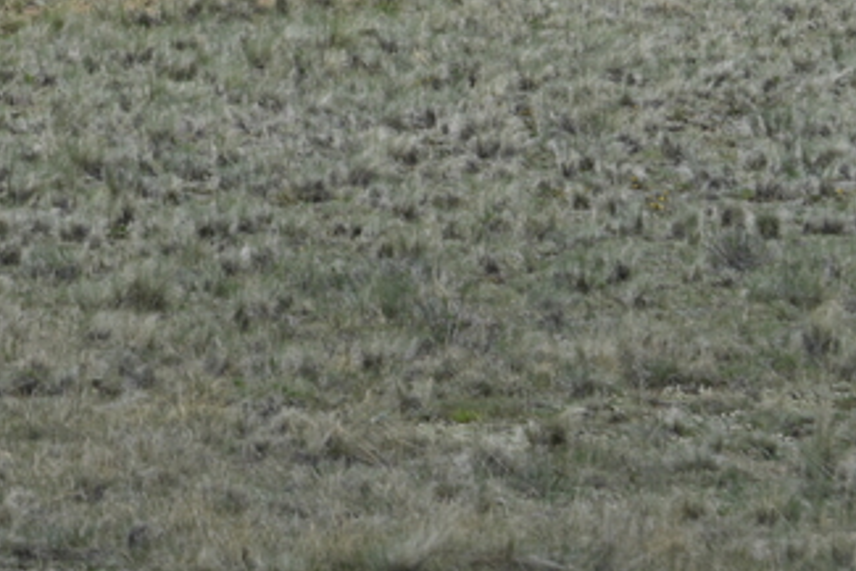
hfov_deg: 5.2
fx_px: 9372
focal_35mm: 394
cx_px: -374
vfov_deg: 3.5
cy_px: -432
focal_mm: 100
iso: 100
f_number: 9
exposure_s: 1/320
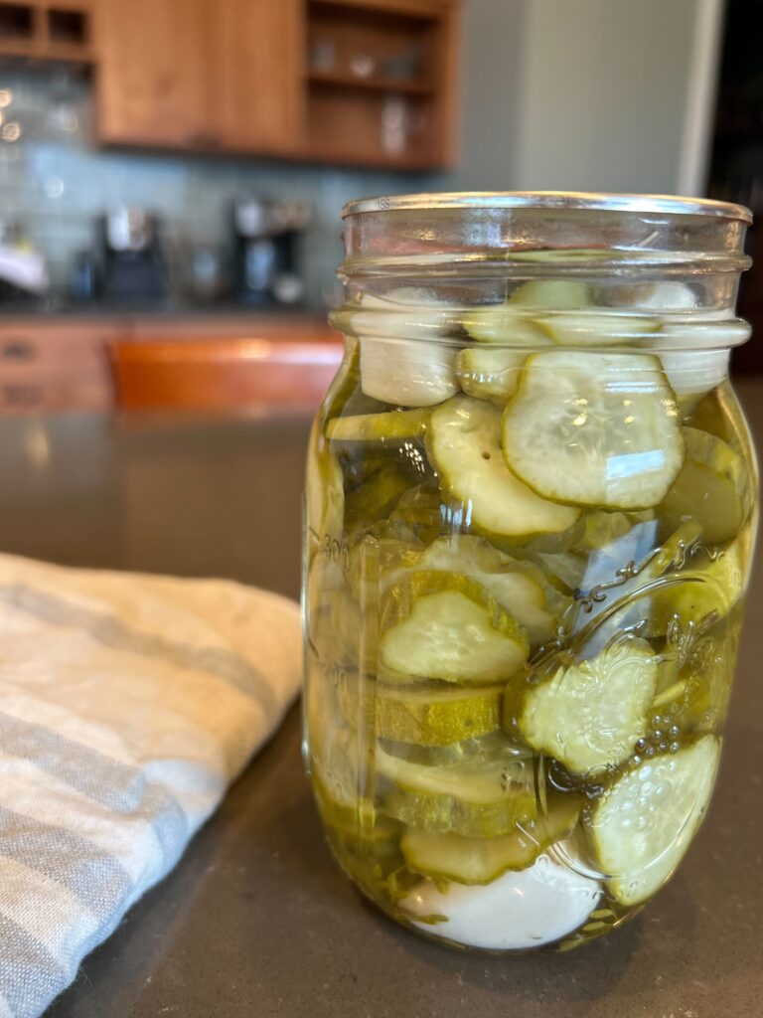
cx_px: 382
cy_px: 509
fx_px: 764
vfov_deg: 67.3
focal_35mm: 26
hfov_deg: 53.1
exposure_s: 1/60
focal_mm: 5.7
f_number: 1.5
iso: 160
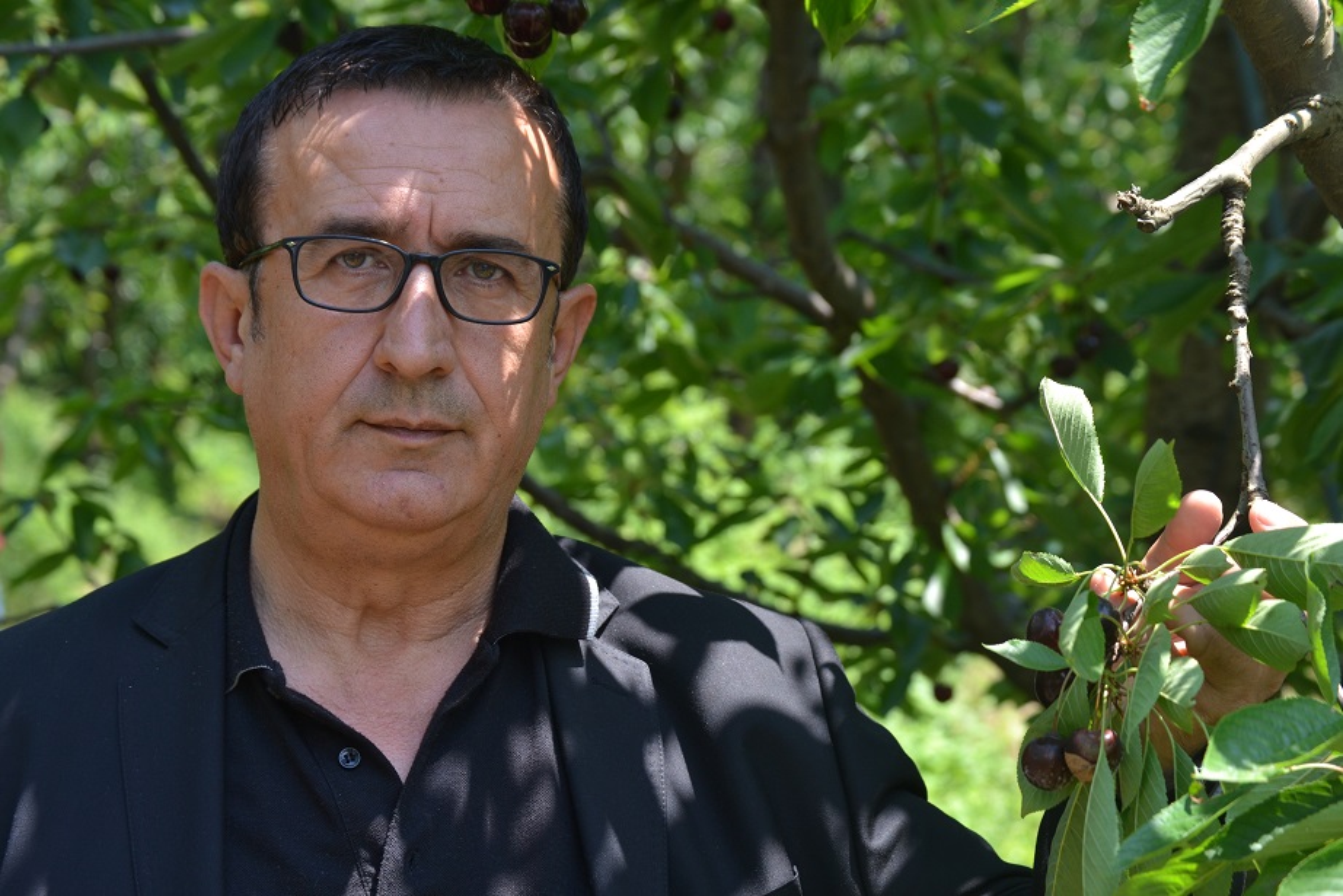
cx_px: 672
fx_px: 3078
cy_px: 448
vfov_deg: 16.6
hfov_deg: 24.6
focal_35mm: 82
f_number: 5.6
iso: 140
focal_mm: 55
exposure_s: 1/125
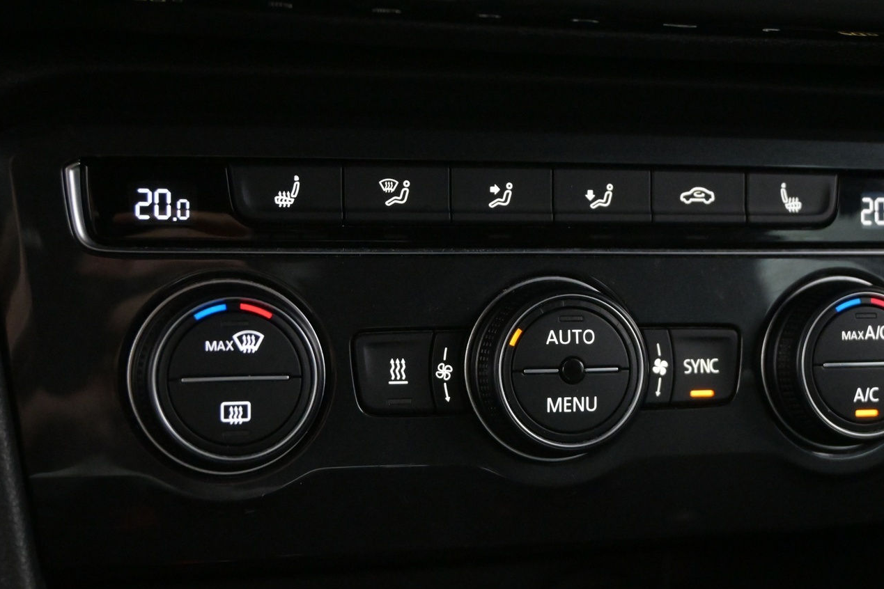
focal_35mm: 60
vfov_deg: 22.5
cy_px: 315
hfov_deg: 33.2
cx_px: 506
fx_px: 1481
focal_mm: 31.5
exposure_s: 1/50
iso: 5000
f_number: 5
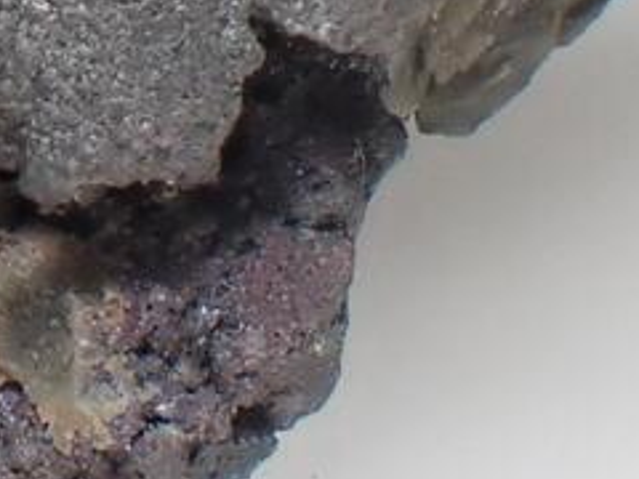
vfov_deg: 5.6
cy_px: -508
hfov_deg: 7.5
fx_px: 4800
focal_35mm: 260
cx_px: -200
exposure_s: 1/200
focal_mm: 9.01
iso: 250
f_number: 4.5
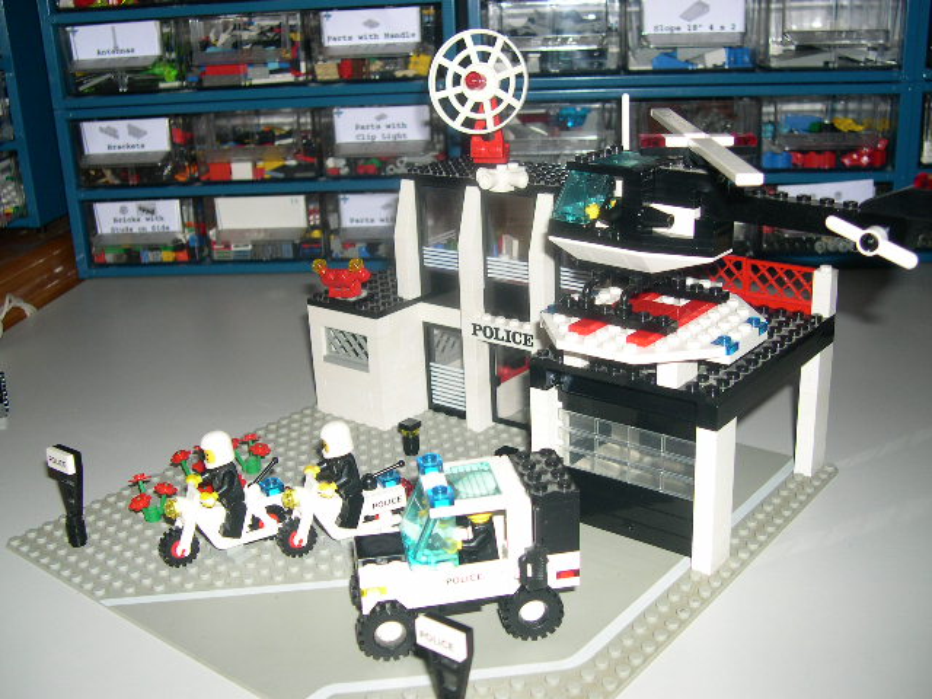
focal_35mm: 38
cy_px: 350
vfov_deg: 37.7
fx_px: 1023
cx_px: 466
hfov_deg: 49.0
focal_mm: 8
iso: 100
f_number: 2.8
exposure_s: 1/60
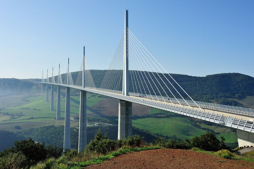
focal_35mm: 46
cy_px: 84
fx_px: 324
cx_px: 127
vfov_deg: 29.2
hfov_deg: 42.8
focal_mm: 46
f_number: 9
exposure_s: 1/640
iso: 200
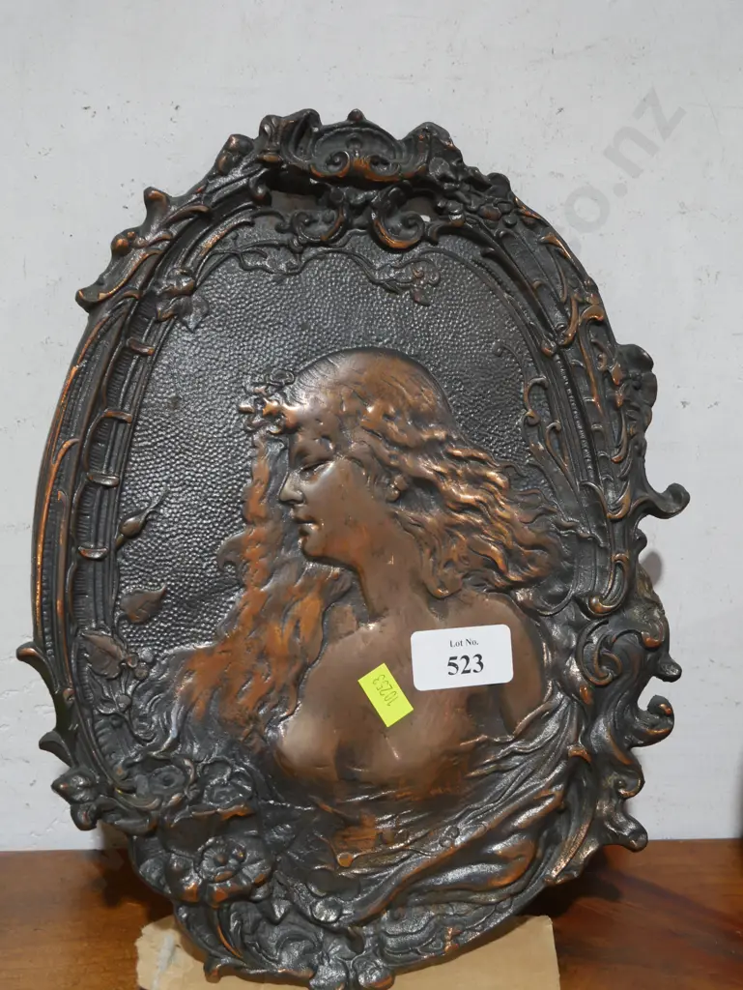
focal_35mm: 50
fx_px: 1430
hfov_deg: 29.1
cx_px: 372
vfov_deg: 38.2
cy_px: 495
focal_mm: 25
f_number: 5.3
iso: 800
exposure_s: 1/60
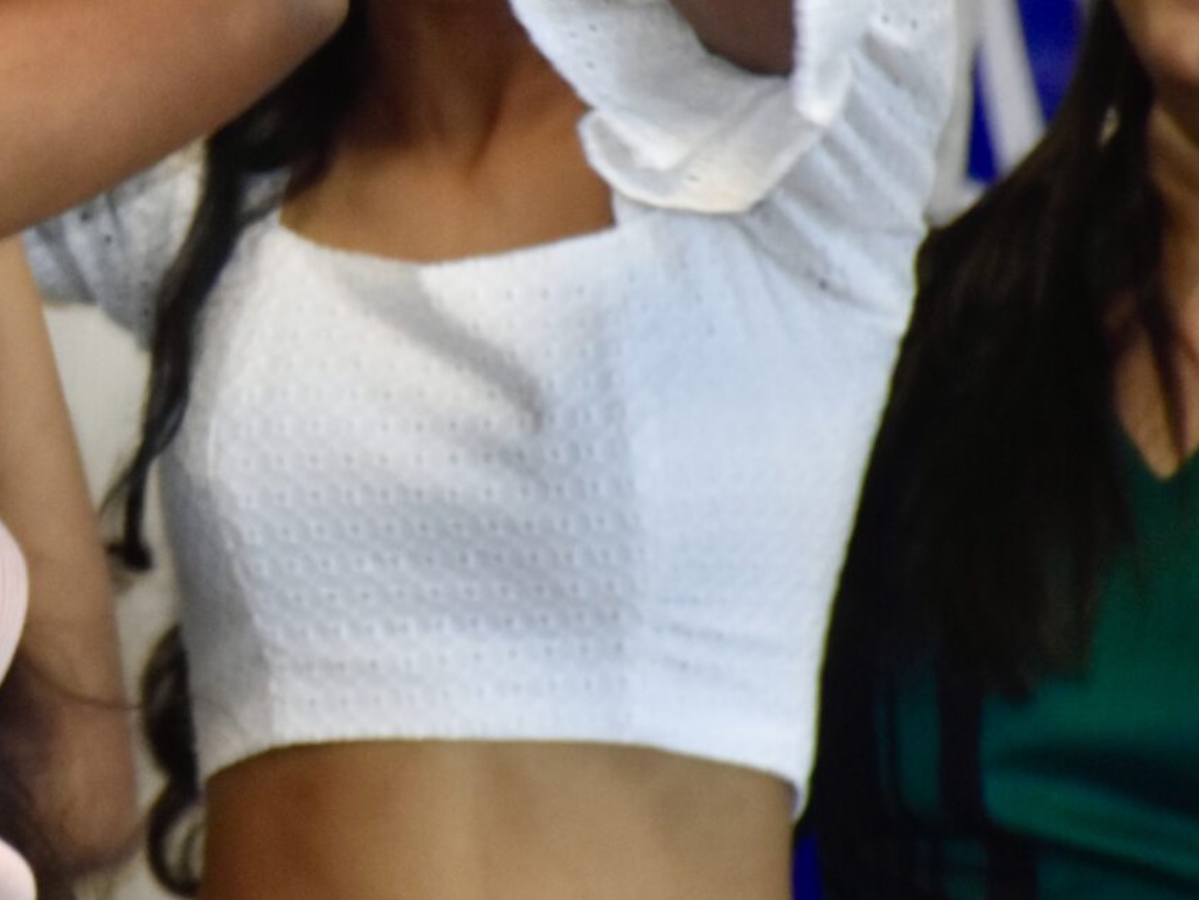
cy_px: 194
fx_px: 20889
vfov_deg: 2.5
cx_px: -132
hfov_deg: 3.3
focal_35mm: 603
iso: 1000
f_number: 5.6
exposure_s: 1/125
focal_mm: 140
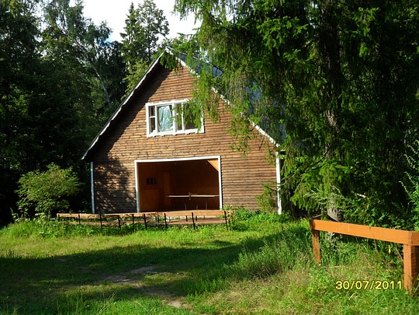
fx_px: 533
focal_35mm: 44
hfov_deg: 42.9
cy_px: 158
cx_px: 210
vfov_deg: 32.9
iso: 80
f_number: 4.5
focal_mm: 7.8
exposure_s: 1/180
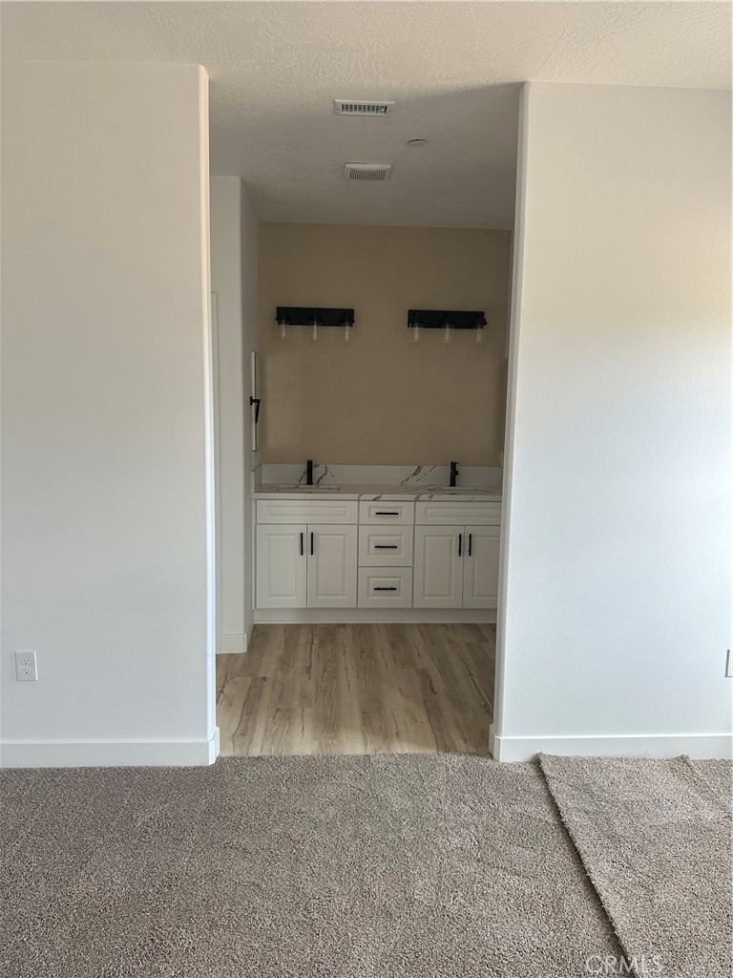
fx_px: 678
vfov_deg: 71.6
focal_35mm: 24
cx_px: 366
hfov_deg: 56.8
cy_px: 489
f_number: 1.78
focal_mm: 6.86
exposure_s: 1/121
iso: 125
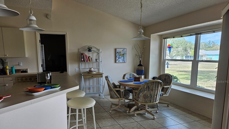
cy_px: 82
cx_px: 112
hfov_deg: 71.9
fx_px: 158
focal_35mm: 26
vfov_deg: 44.0
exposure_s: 1/120
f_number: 1.8
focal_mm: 5.4
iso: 40
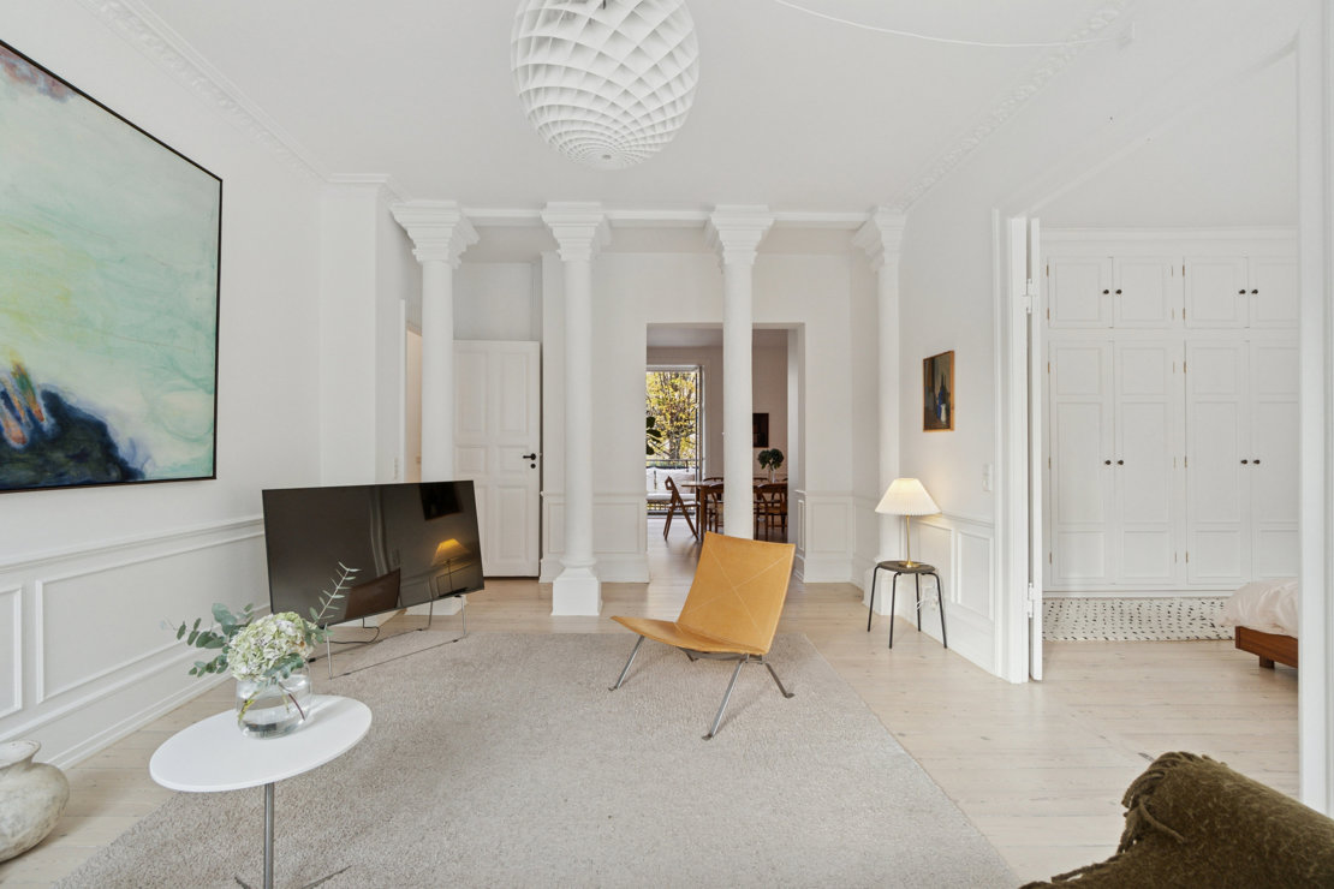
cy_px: 444
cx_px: 667
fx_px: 556
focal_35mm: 15
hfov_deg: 100.4
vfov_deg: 77.3
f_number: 8
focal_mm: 10
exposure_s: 1/80
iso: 500
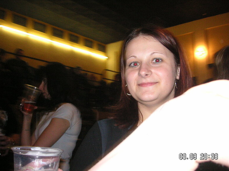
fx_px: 251
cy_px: 86
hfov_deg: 49.0
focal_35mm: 38
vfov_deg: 37.7
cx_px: 116
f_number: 2.8
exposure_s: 1/45
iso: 160
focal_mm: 6.1
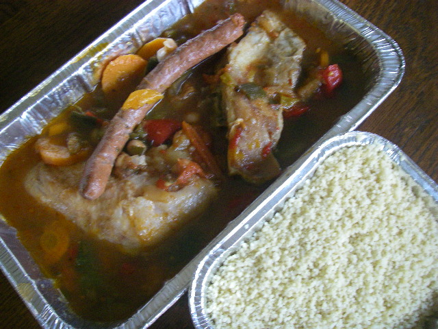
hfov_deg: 49.0
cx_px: 219
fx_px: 481
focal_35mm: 38
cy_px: 164
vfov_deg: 37.7
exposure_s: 1/15
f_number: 3.3
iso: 400
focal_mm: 6.3
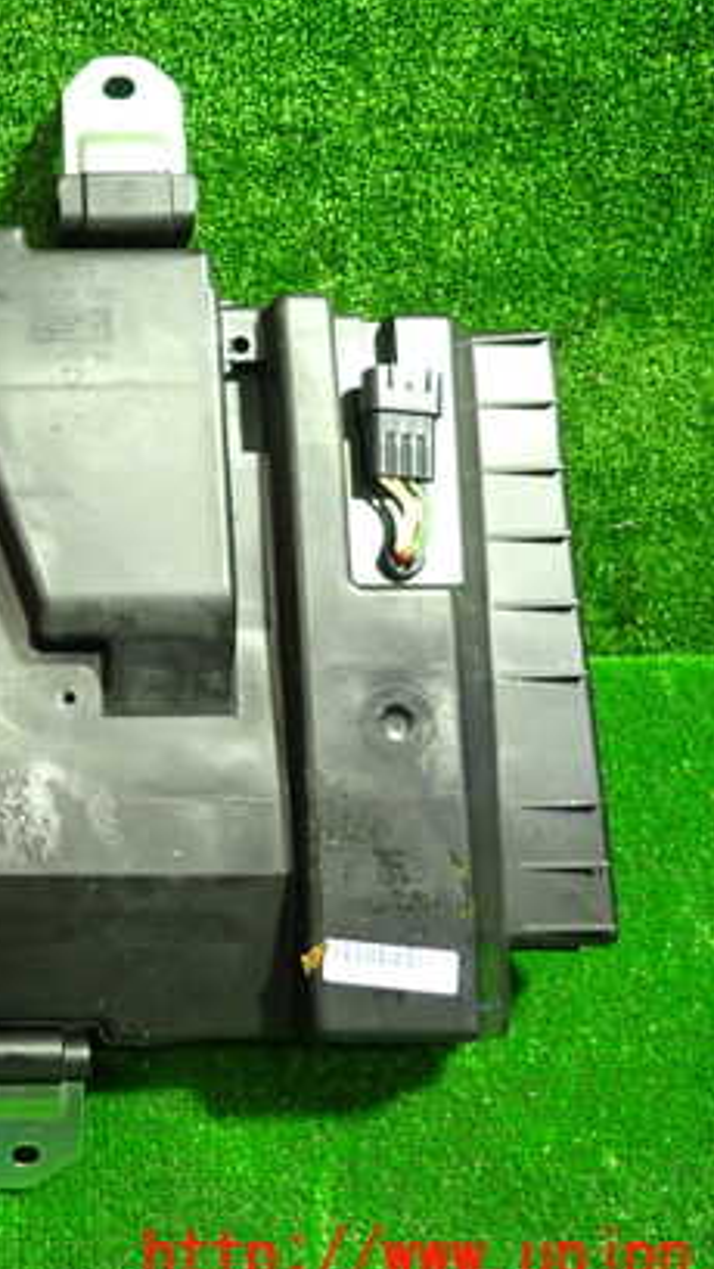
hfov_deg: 27.1
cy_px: 599
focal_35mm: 40
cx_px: -87
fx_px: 1347
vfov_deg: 50.5
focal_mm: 4.5
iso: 400
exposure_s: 1/30
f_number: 2
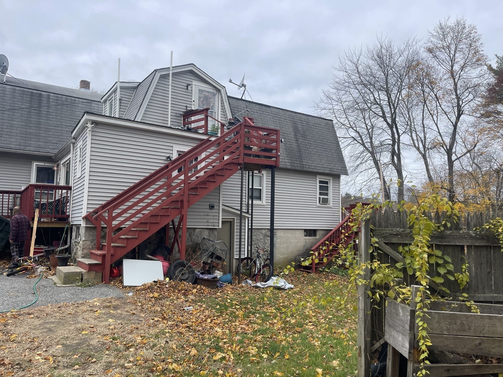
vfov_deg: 54.9
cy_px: 188
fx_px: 363
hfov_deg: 69.4
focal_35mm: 25
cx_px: 252
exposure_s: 1/1339
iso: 32
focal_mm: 5.1
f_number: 1.6
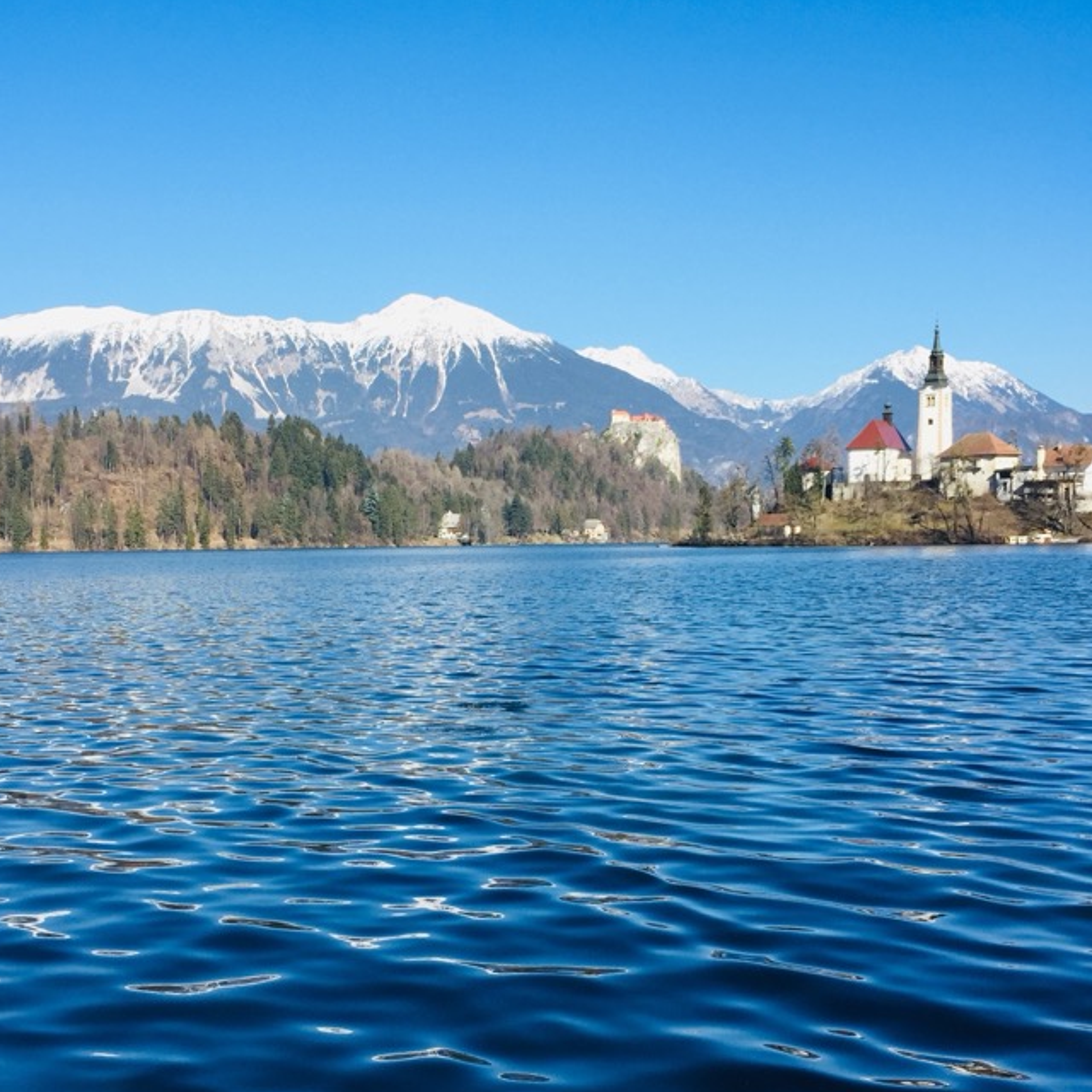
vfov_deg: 40.7
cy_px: 662
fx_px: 1463
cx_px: 464
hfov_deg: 40.8
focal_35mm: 41
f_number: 2.2
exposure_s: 1/1464
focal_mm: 4.15
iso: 32
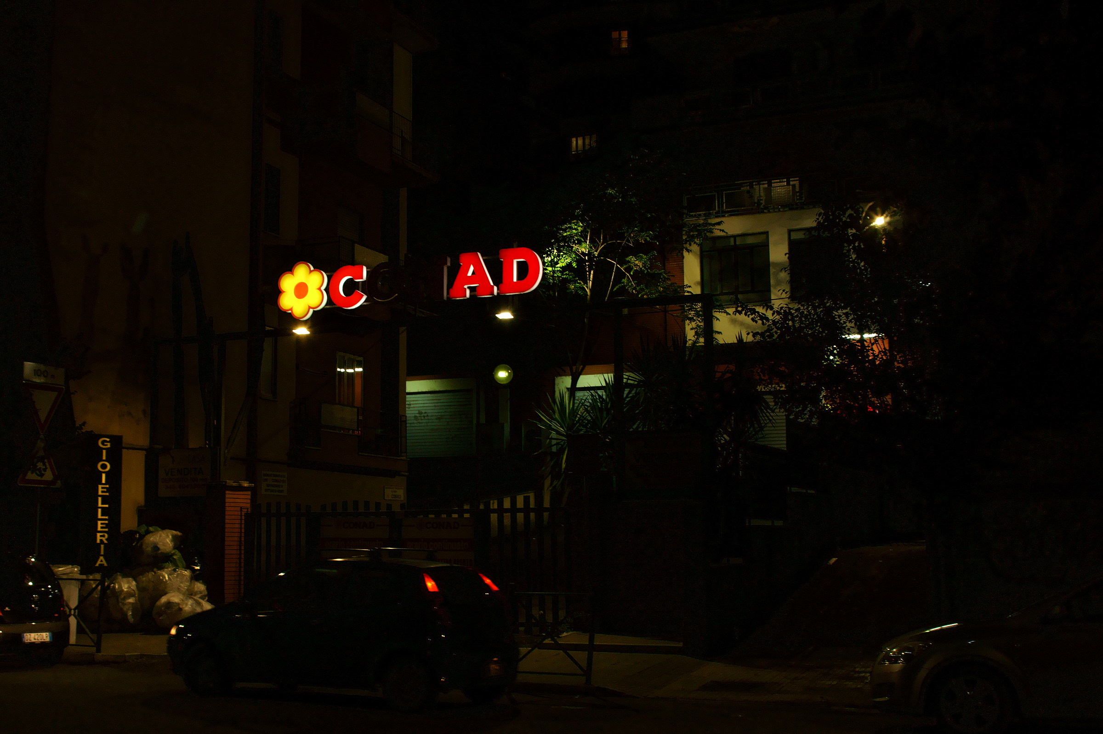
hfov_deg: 46.4
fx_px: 1286
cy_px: 367
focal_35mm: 42
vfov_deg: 31.9
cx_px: 552
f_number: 8
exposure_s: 1/15
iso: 200
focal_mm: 28
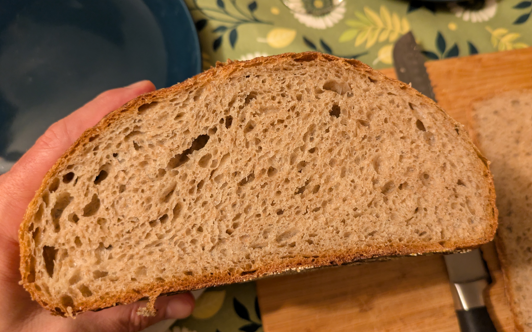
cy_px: 155
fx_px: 391
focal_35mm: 27
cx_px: 268
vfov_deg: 46.0
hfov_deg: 68.4
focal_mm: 5.43
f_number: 1.89
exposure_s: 1/30
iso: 467
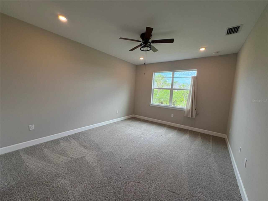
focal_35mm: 14
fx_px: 108
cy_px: 100
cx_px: 134
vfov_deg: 85.7
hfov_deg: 102.1
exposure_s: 1/128
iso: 64
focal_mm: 2.22
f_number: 2.2
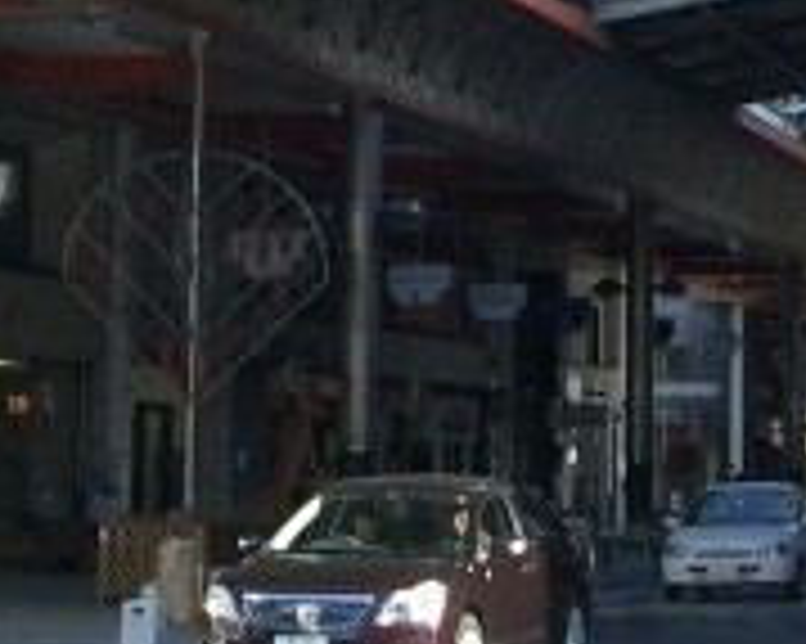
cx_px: 275
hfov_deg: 15.7
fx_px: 2909
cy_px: -41
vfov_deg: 12.4
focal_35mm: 122
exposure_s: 1/250
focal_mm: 5.8
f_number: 2.6
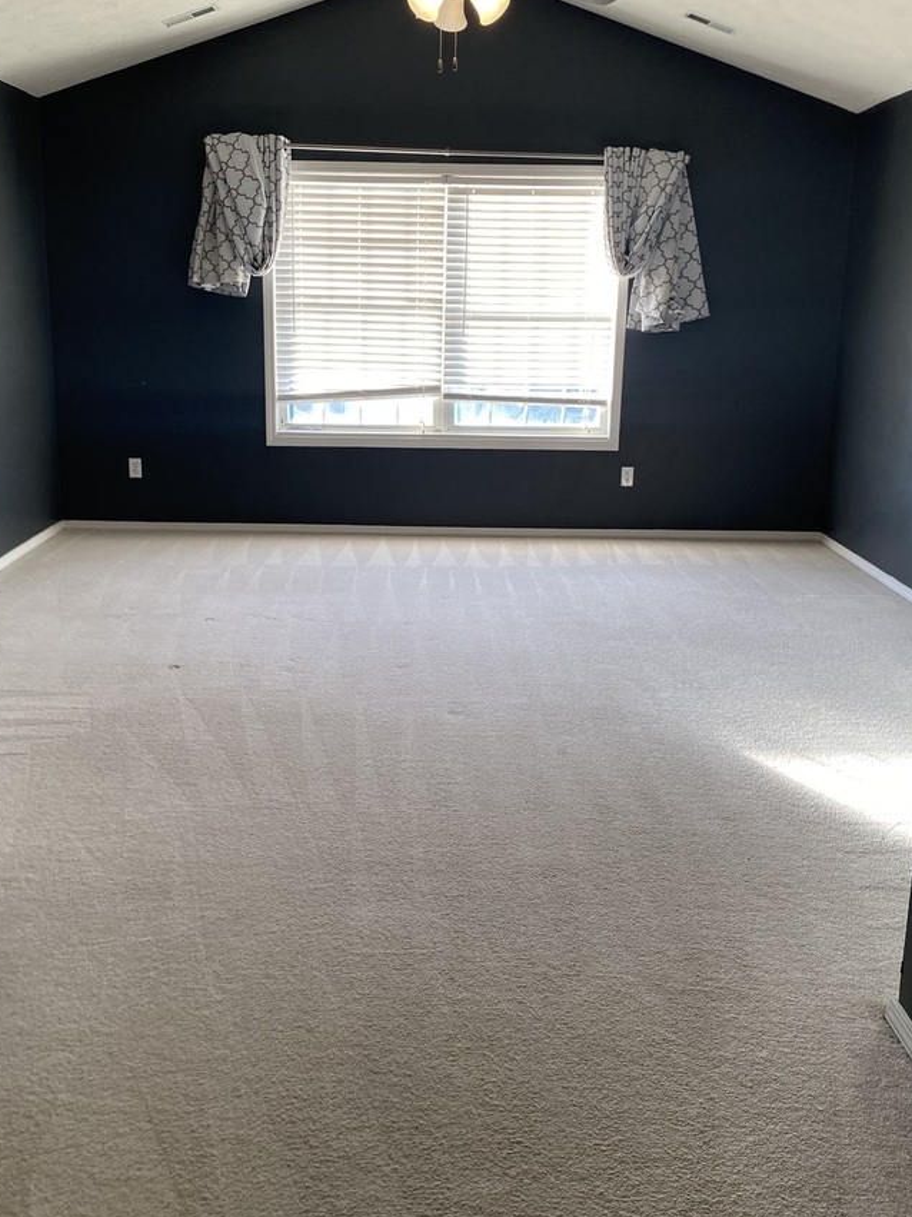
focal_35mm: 33
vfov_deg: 55.3
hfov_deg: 42.9
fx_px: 1160
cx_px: 420
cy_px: 578
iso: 100
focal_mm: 4.25
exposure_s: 1/120
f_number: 1.8
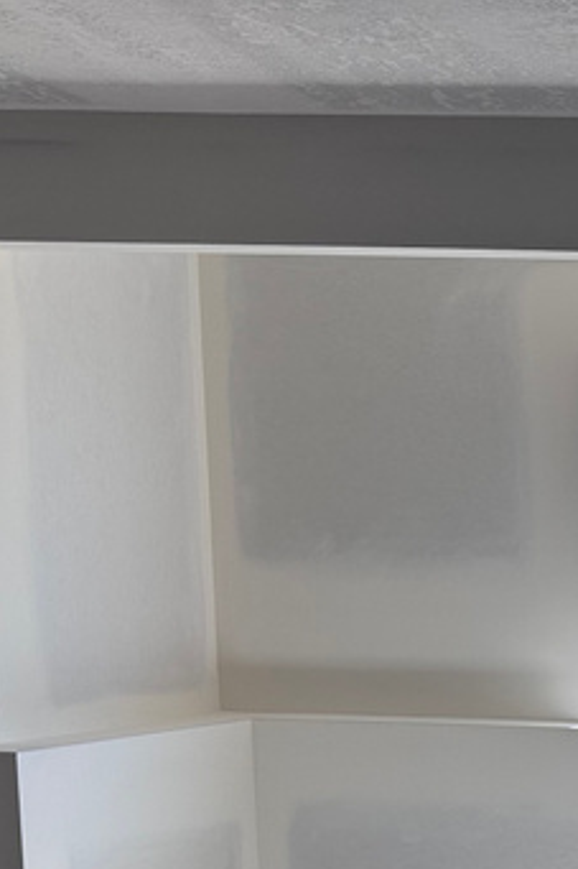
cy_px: 866
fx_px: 1808
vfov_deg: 25.7
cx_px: 988
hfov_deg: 15.9
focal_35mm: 75
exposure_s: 1/439
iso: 80
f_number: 1.78
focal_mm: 6.76
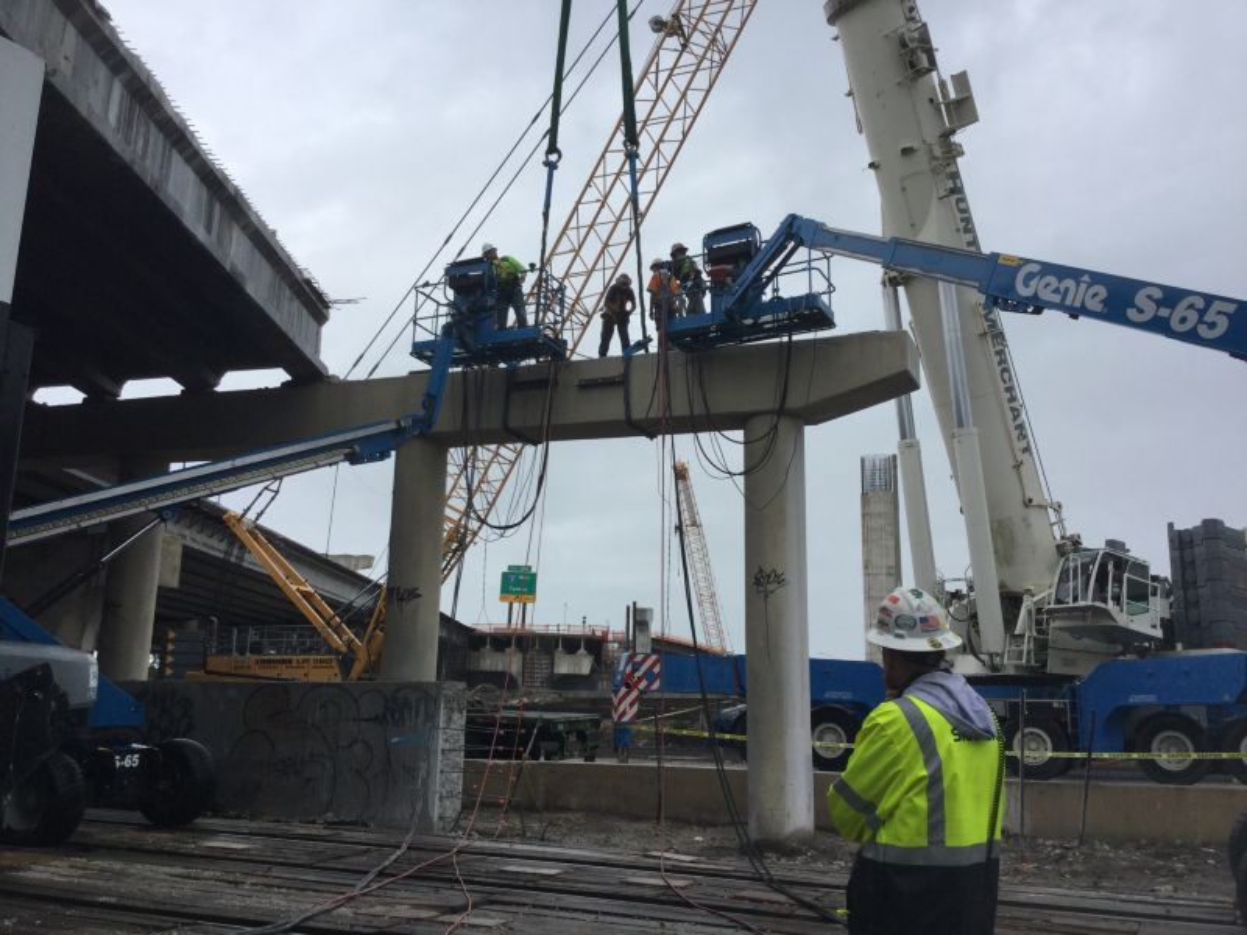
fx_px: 1117
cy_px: 468
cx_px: 624
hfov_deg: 58.4
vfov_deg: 45.4
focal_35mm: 31
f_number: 2.4
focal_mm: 3.3
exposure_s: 1/1404
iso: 25
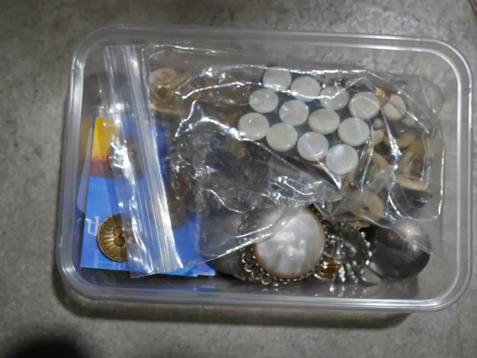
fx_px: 717
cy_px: 179
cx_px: 238
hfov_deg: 36.8
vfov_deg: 28.1
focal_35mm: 52
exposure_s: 1/60
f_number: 5.3
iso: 320
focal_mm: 26
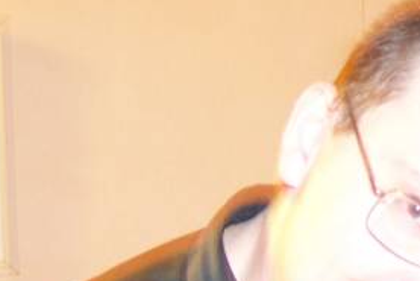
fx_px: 1331
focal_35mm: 114
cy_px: 248
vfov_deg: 12.0
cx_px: 528
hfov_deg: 17.0
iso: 140
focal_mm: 6.3
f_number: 2.8
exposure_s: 1/2
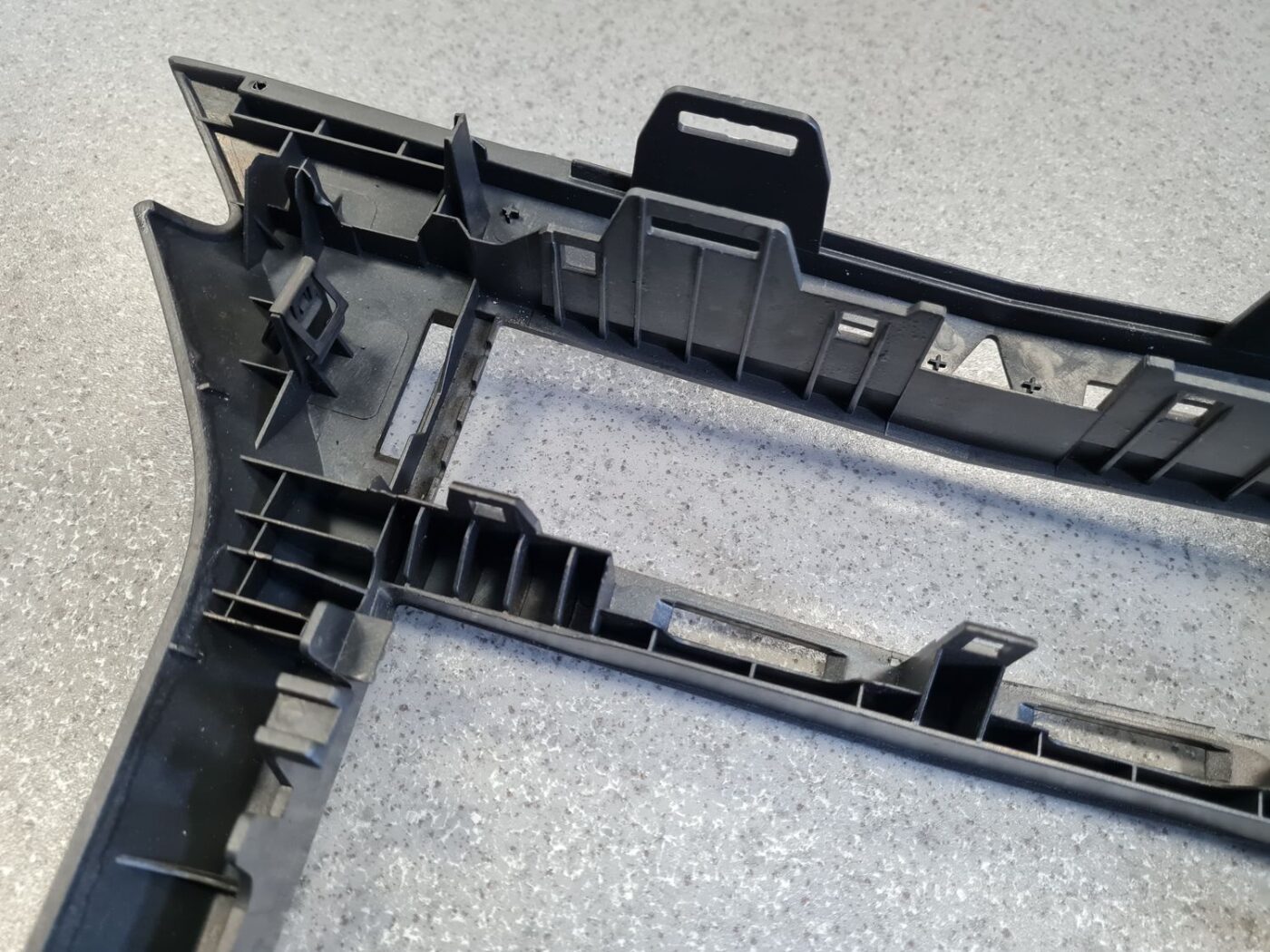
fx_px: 954
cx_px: 635
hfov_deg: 67.3
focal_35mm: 26
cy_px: 476
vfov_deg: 53.1
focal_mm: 5.4
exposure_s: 1/50
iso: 200
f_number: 1.8
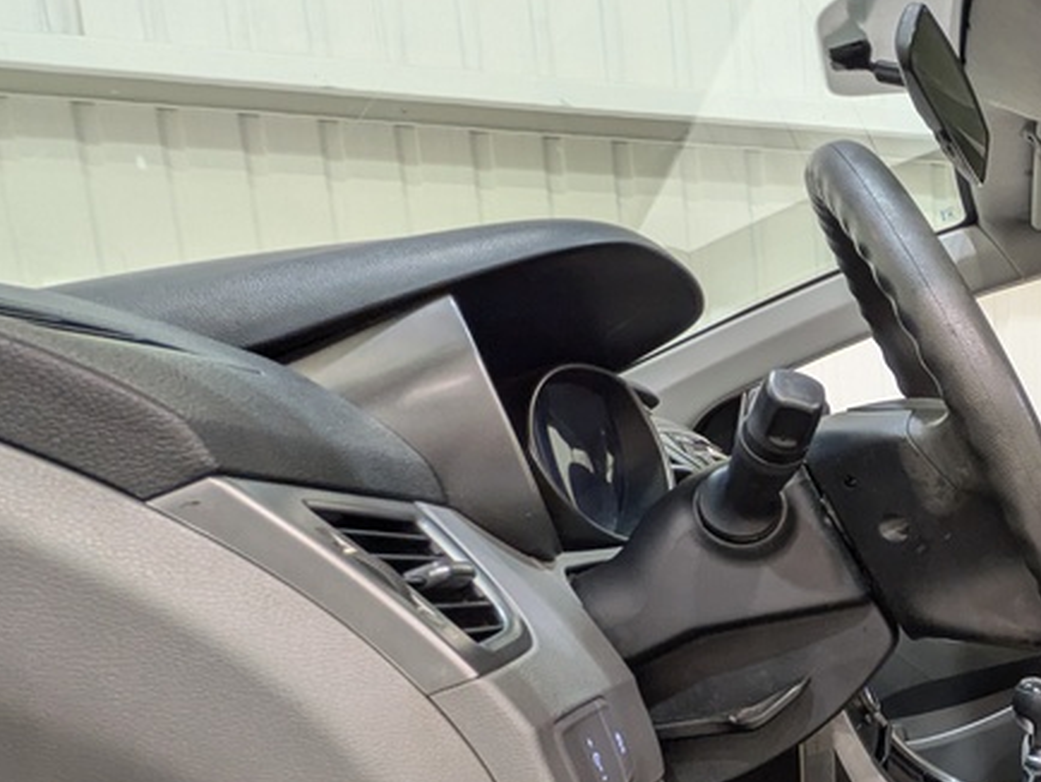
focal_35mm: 33
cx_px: 1171
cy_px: 664
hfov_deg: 42.3
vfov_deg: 40.5
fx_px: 993
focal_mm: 1.83
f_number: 2.2
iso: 62
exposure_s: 1/24
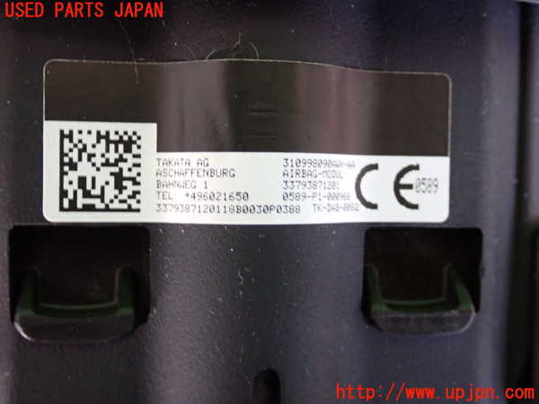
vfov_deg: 29.1
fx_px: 779
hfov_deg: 38.2
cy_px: 202
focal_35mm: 50
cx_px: 270
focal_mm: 9.01
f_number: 3.2
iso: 800
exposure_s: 1/15
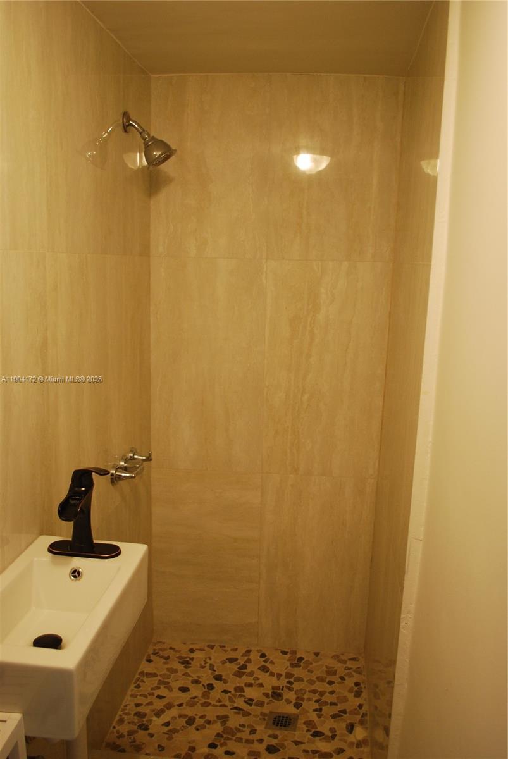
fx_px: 697
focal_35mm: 33
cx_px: 254
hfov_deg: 40.1
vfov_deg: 57.2
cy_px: 380
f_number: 4
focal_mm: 22
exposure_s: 1/25
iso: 400
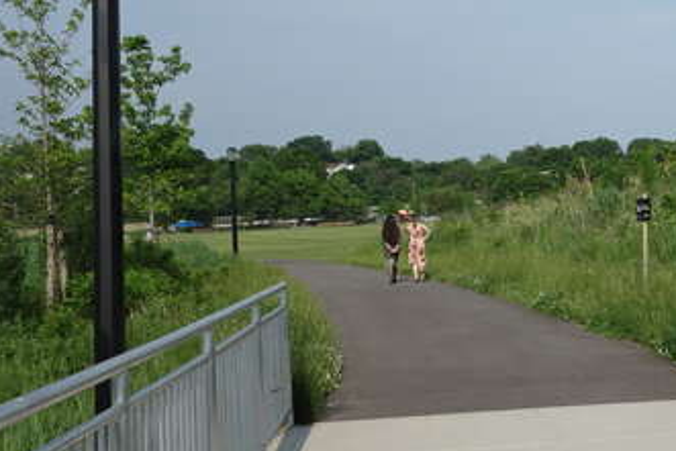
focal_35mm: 65
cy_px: 178
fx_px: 1221
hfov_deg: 30.0
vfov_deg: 20.9
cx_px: 572
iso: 125
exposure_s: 1/800
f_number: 5.6
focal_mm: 10.4
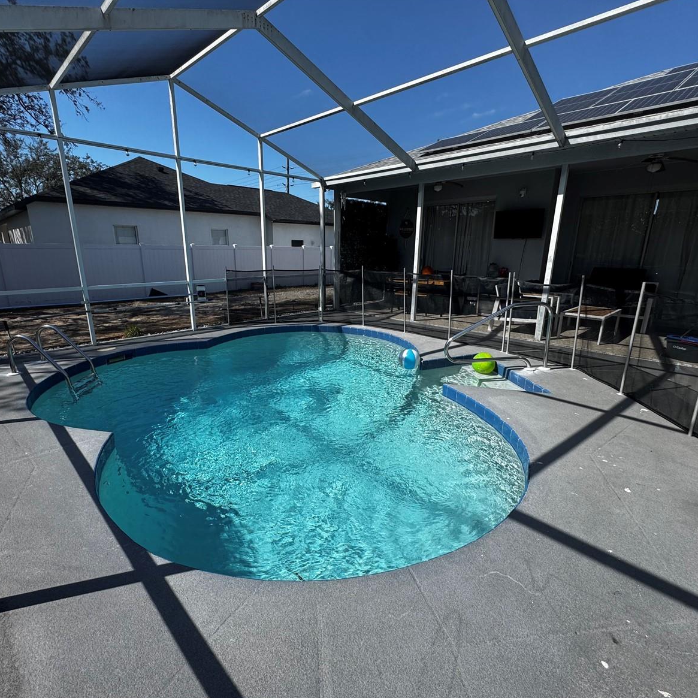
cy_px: 356
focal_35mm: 17
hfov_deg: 83.9
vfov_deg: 84.0
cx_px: 328
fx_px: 388
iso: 50
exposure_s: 1/1323
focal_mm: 2.22
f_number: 2.2
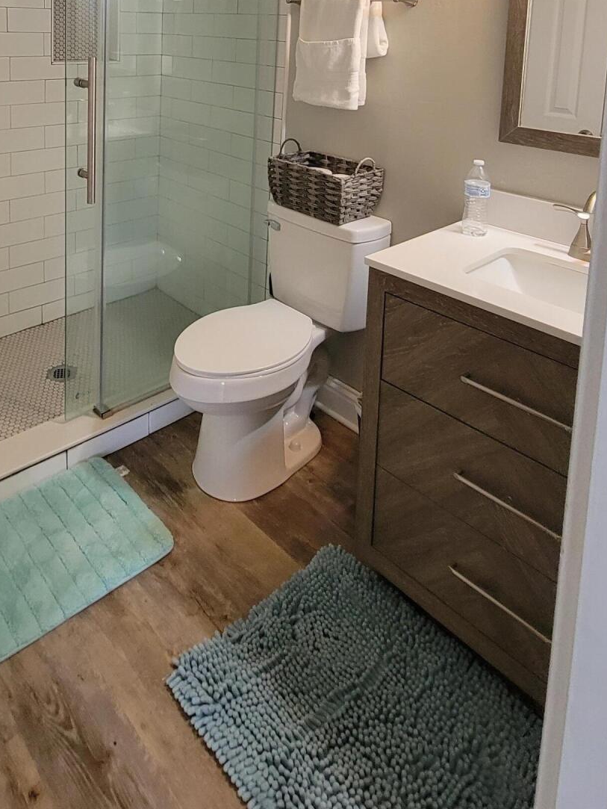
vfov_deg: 60.9
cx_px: 242
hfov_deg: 56.4
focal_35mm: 24
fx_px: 561
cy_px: 86
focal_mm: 2.2
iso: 320
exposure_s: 1/60
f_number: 2.2
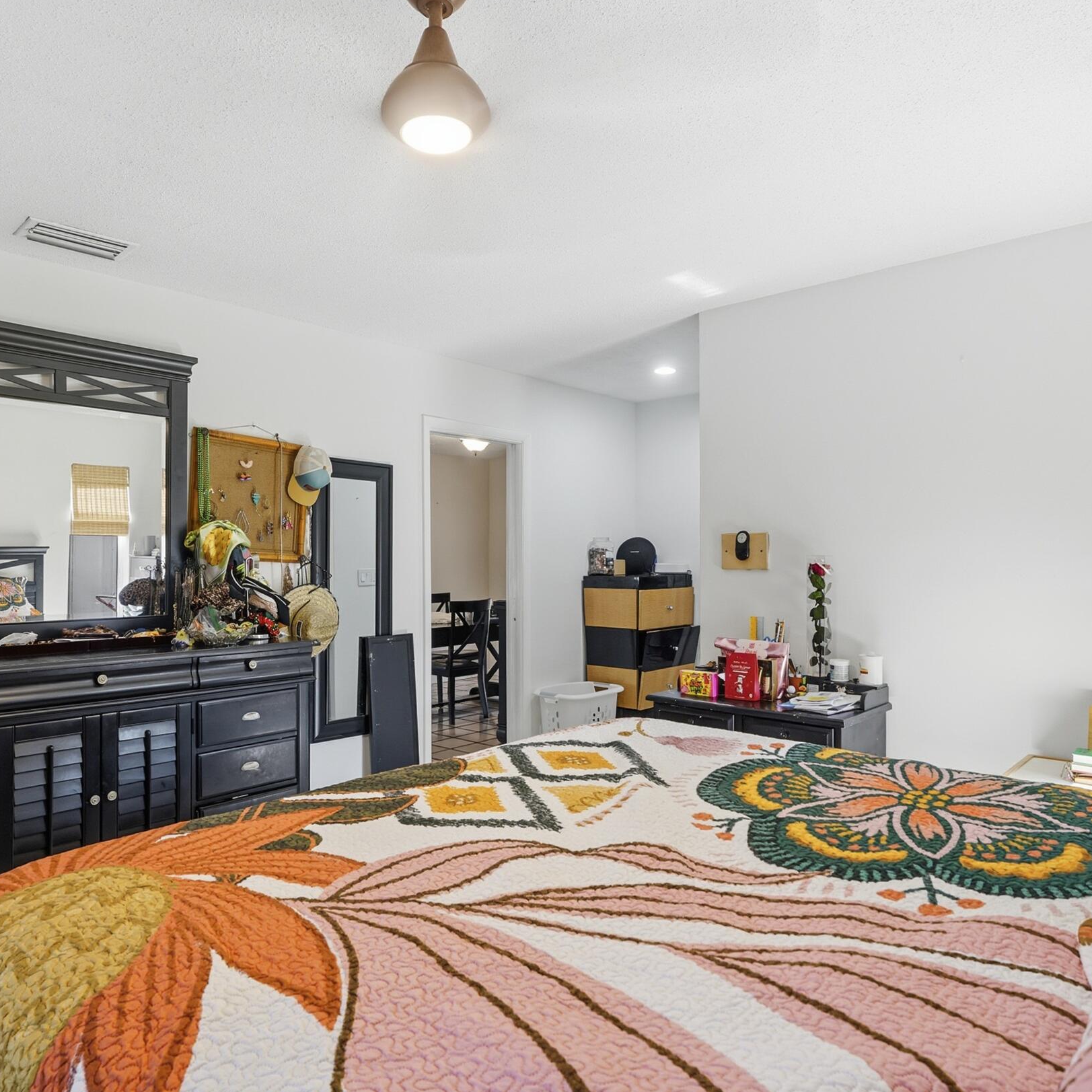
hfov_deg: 67.4
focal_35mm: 23
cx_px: 540
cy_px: 568
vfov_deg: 67.4
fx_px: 819
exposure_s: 1/30
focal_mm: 14.6
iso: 125
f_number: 8
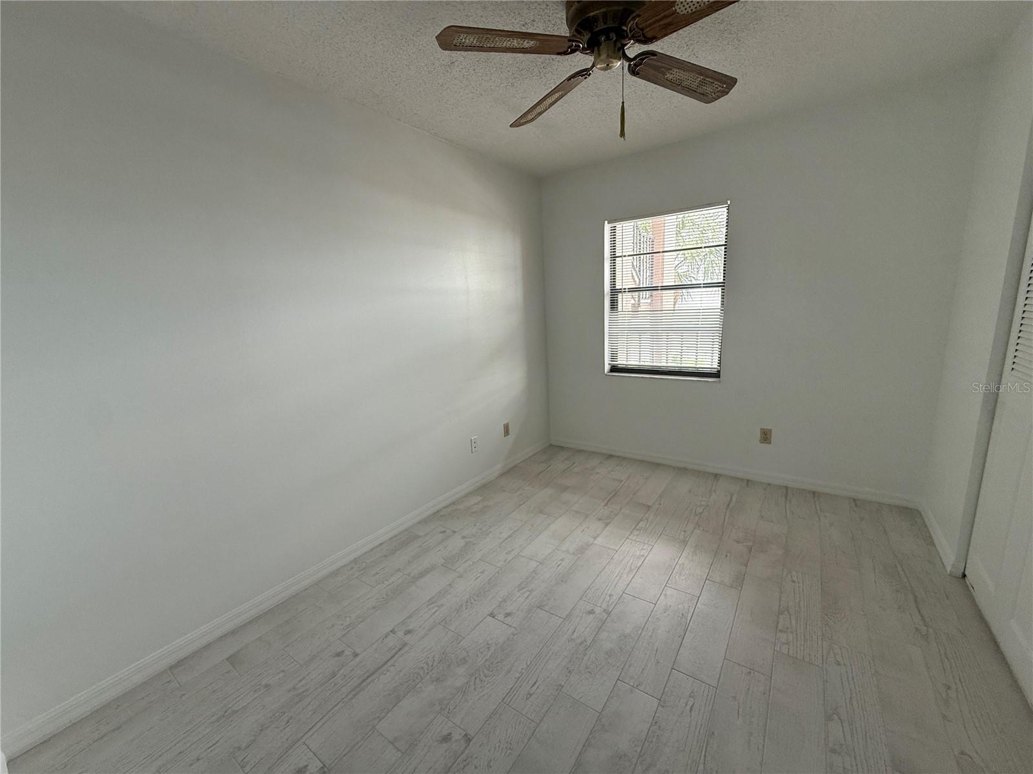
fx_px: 418
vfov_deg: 85.7
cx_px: 516
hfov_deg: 102.1
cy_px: 387
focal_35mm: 14
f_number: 2.2
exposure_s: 1/99
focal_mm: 2.22
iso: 125
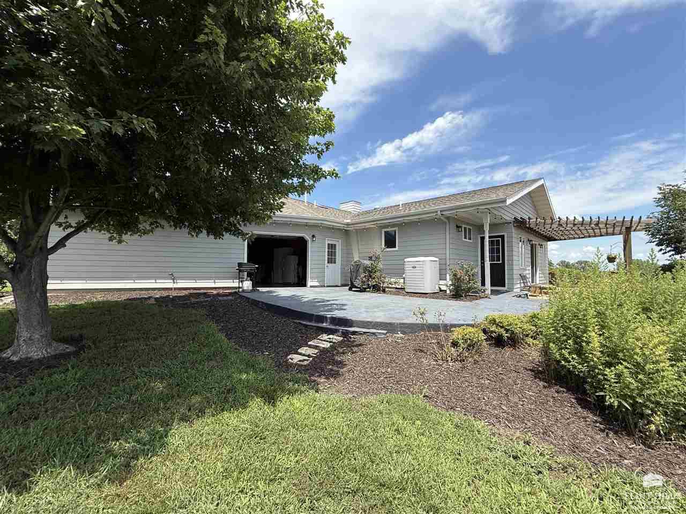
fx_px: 277
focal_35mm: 14
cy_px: 257
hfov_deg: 102.1
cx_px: 343
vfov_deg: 85.7
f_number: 2.2
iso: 50
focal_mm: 2.22
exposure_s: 1/1368
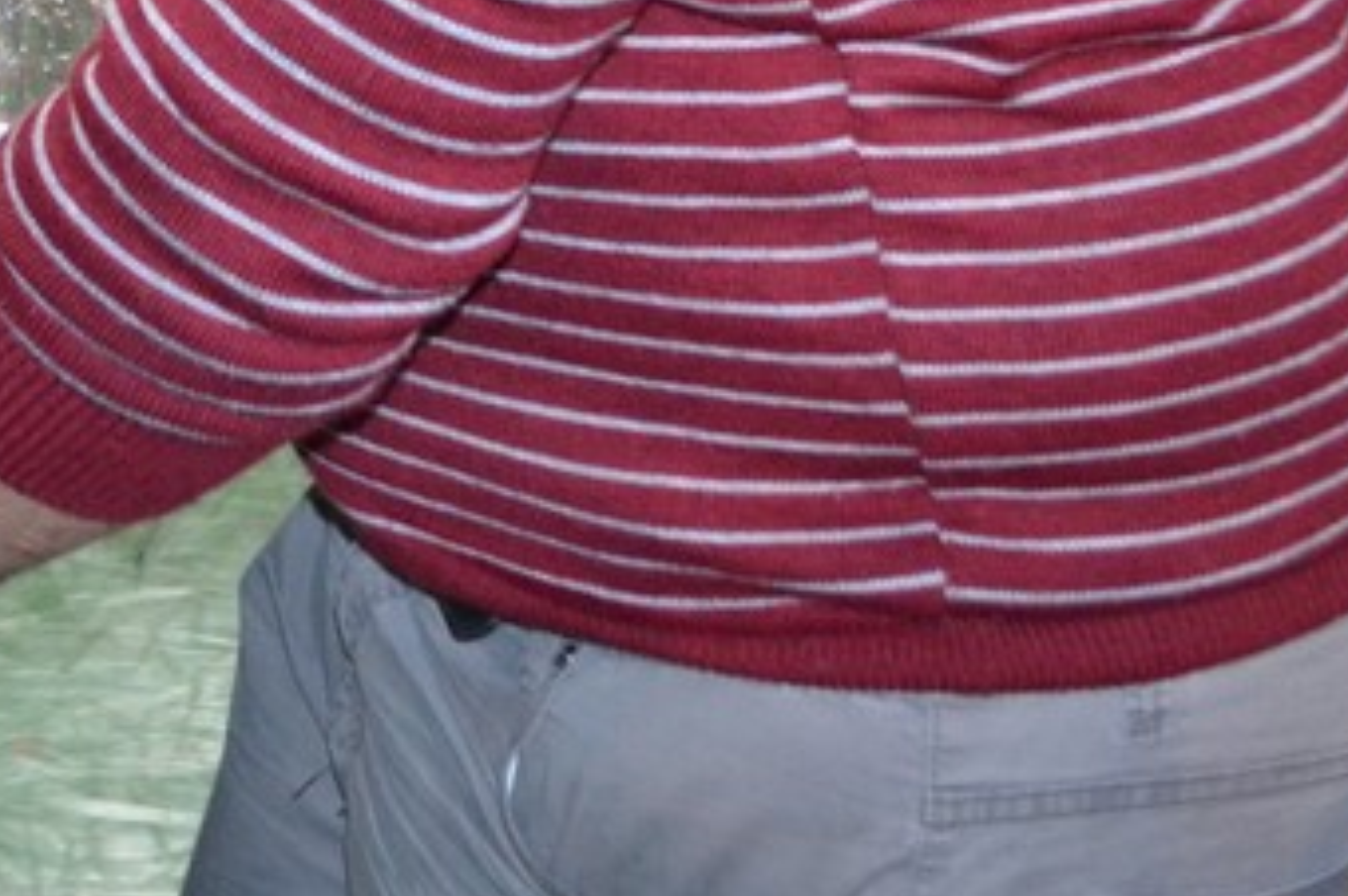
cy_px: -573
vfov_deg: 11.4
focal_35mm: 113
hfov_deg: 17.4
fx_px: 4227
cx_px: -178
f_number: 3.8
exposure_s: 1/60
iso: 1800
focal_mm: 20
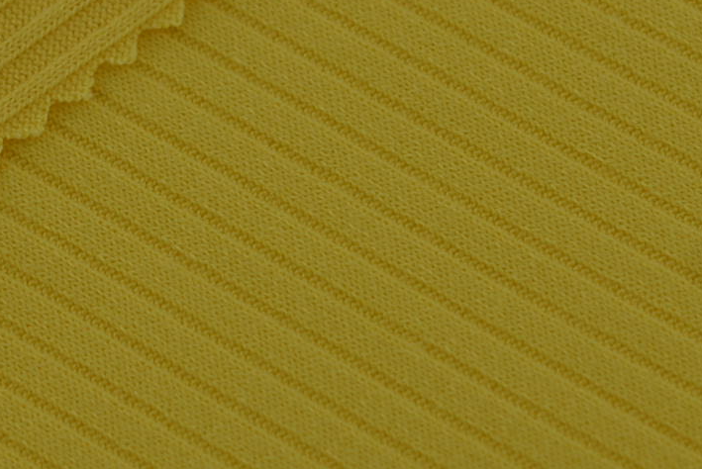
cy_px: 189
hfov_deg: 9.7
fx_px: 4137
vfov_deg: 6.5
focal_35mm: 212
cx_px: 74
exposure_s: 1/400
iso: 100
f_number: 3.5
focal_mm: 50
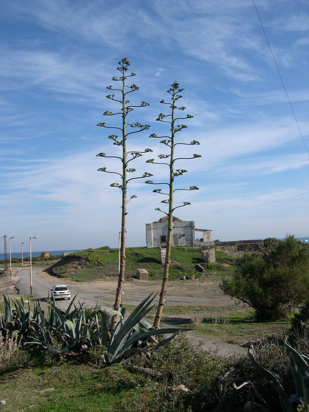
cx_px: 154
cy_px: 206
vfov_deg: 49.0
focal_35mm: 38
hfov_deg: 37.7
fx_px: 452
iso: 100
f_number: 7.6
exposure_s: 1/252
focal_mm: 8
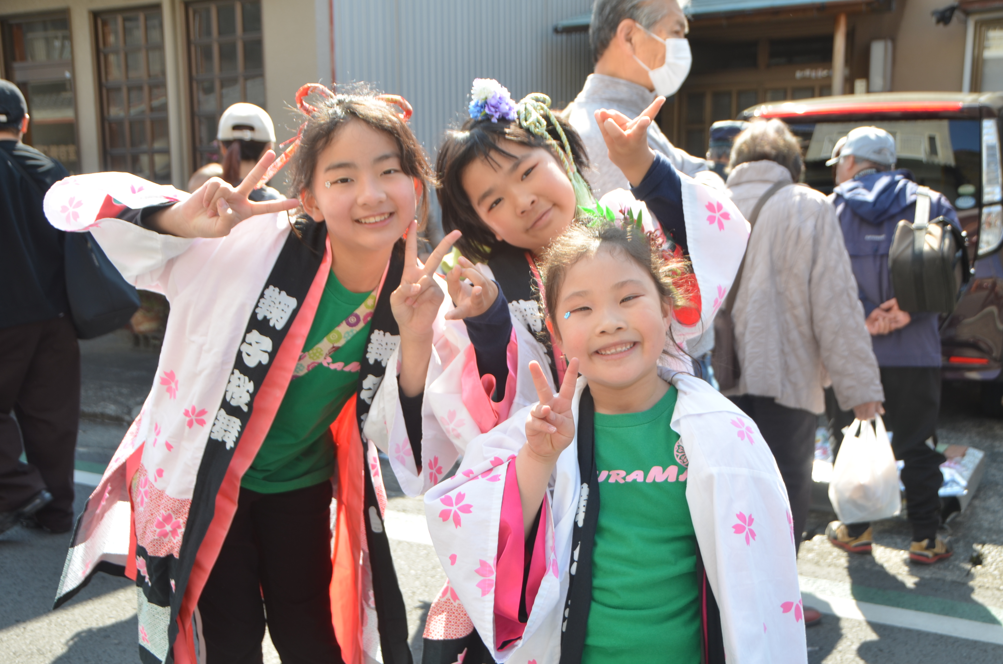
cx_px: 502
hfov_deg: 49.6
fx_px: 1084
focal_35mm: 39
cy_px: 332
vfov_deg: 34.1
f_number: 4.5
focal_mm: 26
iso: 100
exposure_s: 1/200
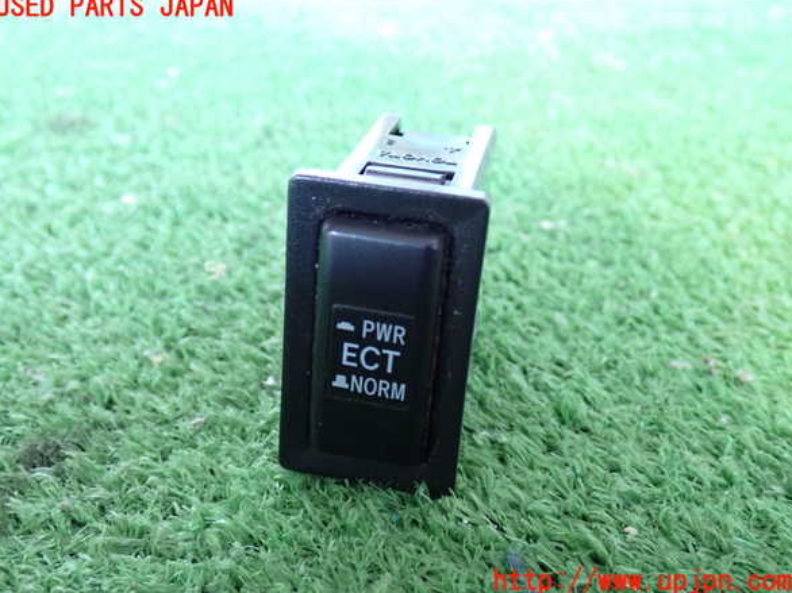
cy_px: 294
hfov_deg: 44.8
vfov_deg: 34.3
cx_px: 393
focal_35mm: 42
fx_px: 961
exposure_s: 1/20
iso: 800
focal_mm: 7.31
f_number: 2.8
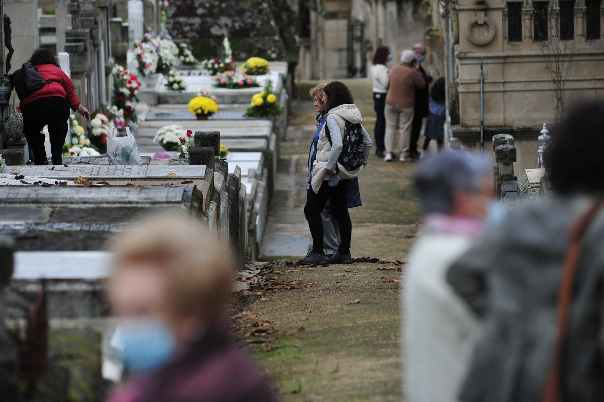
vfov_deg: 4.6
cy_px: 201
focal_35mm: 300
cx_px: 302
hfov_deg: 6.9
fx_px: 5031
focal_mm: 300
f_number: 4.5
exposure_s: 1/1600
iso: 500
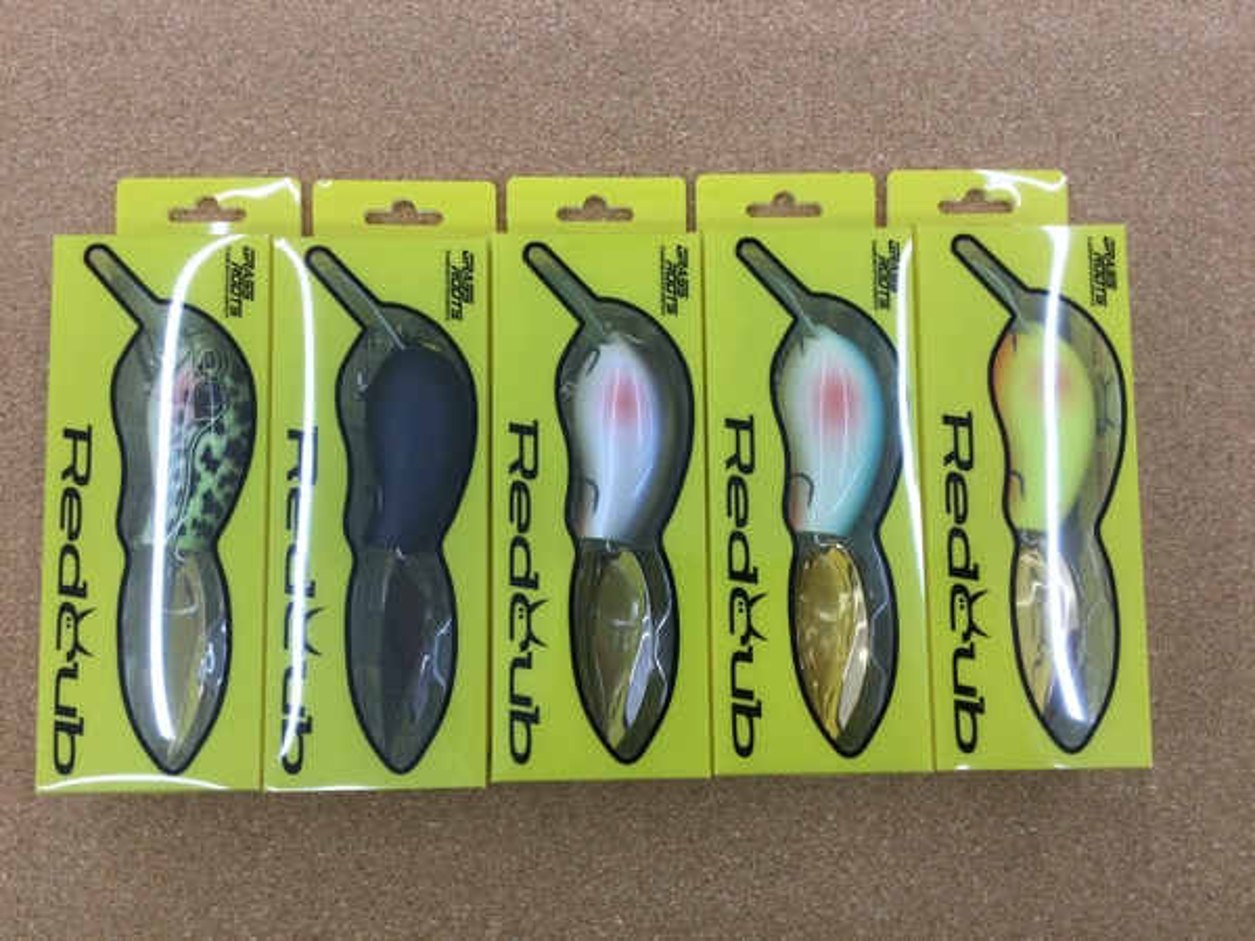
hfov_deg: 58.4
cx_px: 628
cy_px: 470
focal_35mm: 31
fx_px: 1124
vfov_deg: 45.4
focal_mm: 3.3
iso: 32
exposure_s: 1/30
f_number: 2.4
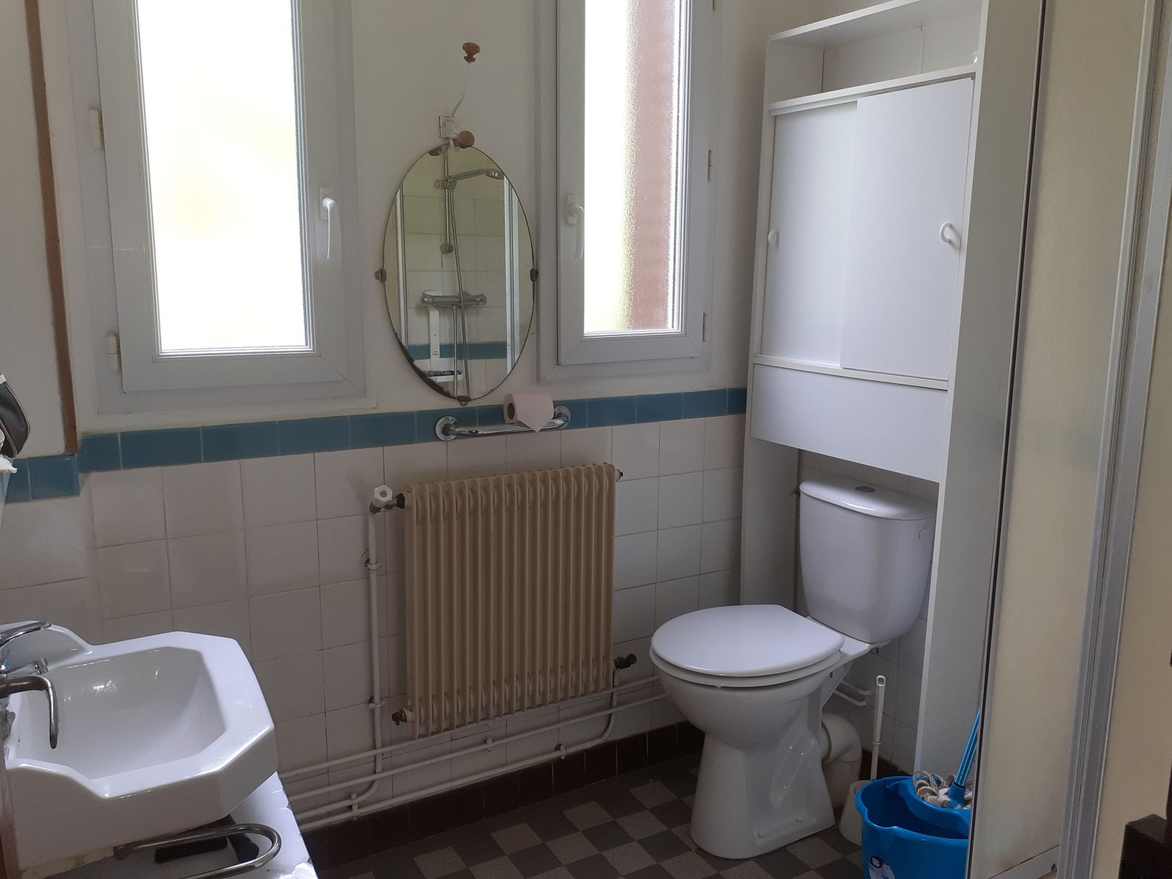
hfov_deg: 65.3
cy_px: 440
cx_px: 586
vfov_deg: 51.4
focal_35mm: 27
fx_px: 914
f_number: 1.9
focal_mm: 3.6
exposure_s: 1/100
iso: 64
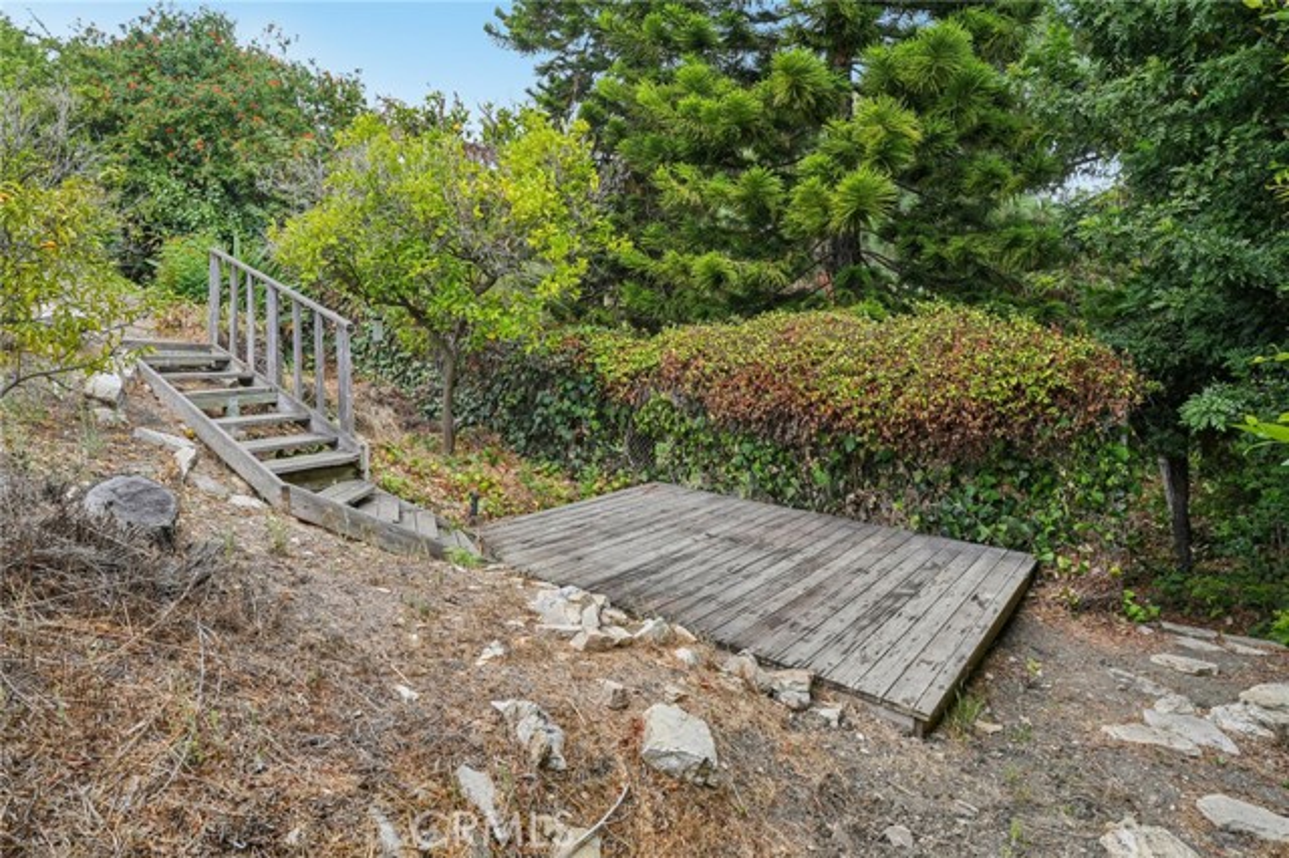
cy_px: 429
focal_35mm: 20
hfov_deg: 84.0
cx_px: 644
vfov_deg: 61.9
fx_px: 716
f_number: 8
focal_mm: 20
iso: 100
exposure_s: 1/50
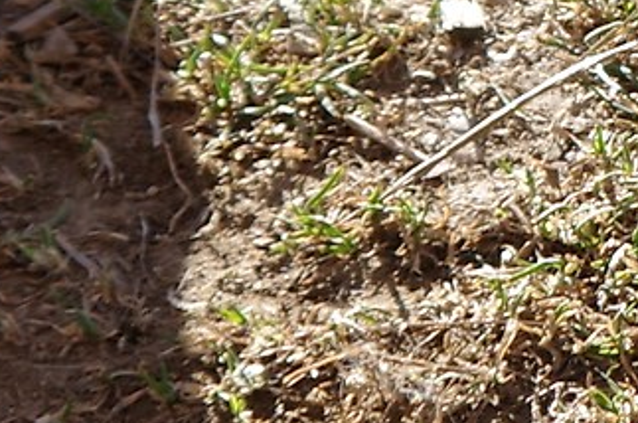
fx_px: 10789
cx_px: 1393
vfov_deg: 2.2
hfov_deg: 3.4
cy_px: -169
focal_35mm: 610
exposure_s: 1/125
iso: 100
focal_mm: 55
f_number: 5.6
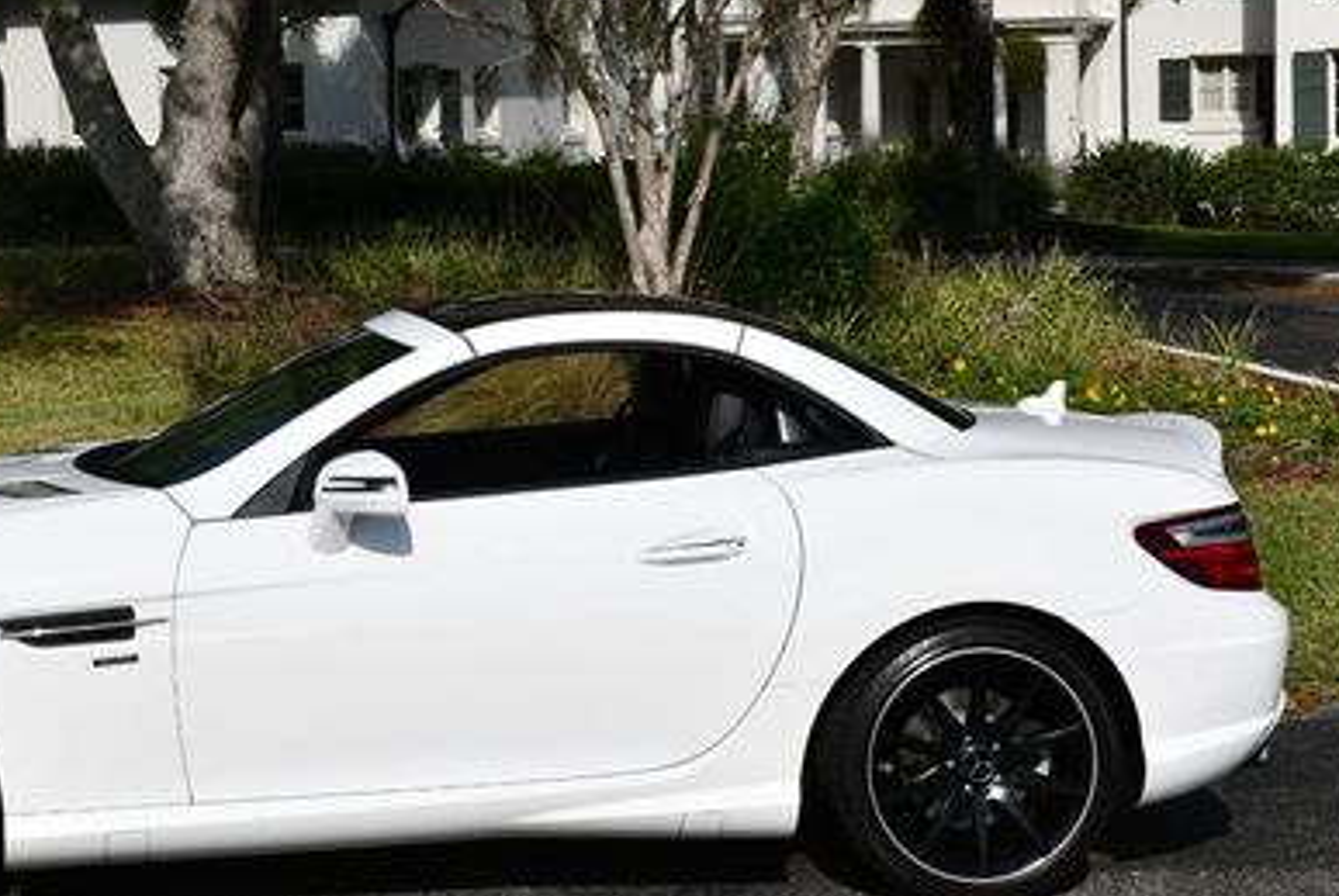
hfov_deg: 23.4
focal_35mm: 86
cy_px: 363
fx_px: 3202
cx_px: 336
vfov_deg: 15.9
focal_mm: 26
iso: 100
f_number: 10
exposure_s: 1/400
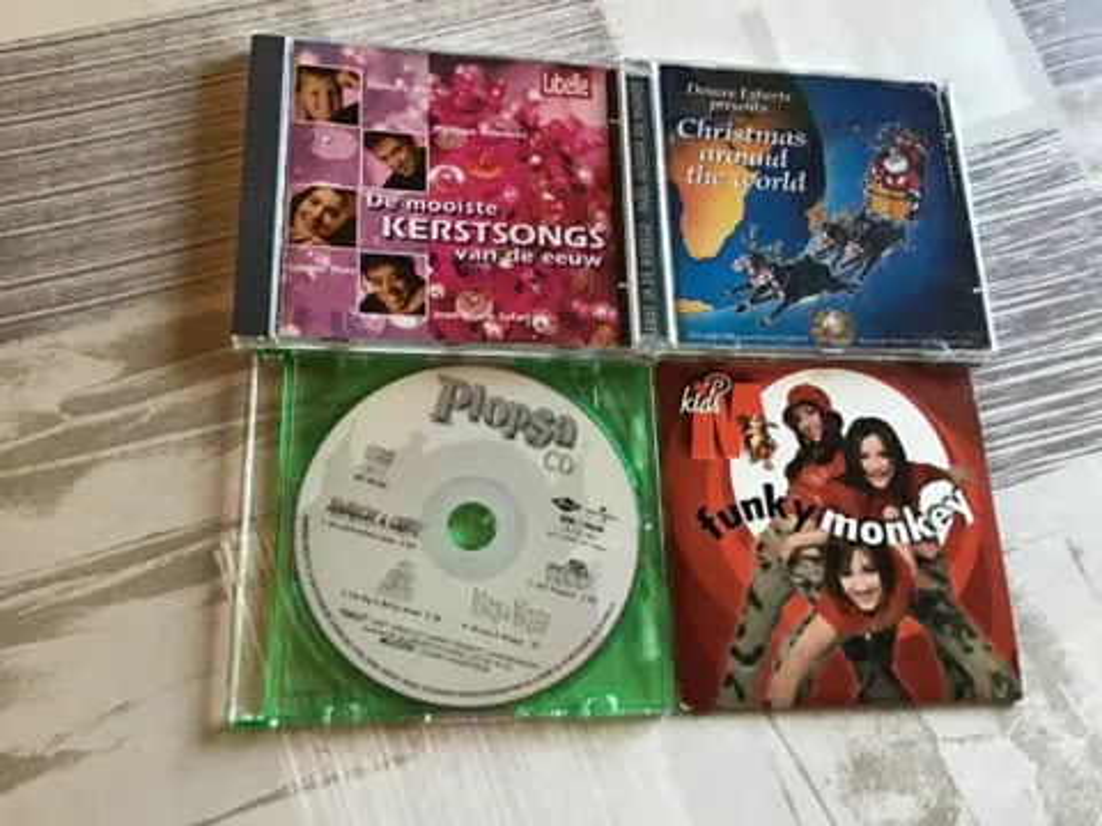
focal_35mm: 31
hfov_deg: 58.4
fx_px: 987
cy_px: 413
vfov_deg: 45.4
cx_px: 551
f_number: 2.4
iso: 160
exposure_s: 1/33
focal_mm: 3.3
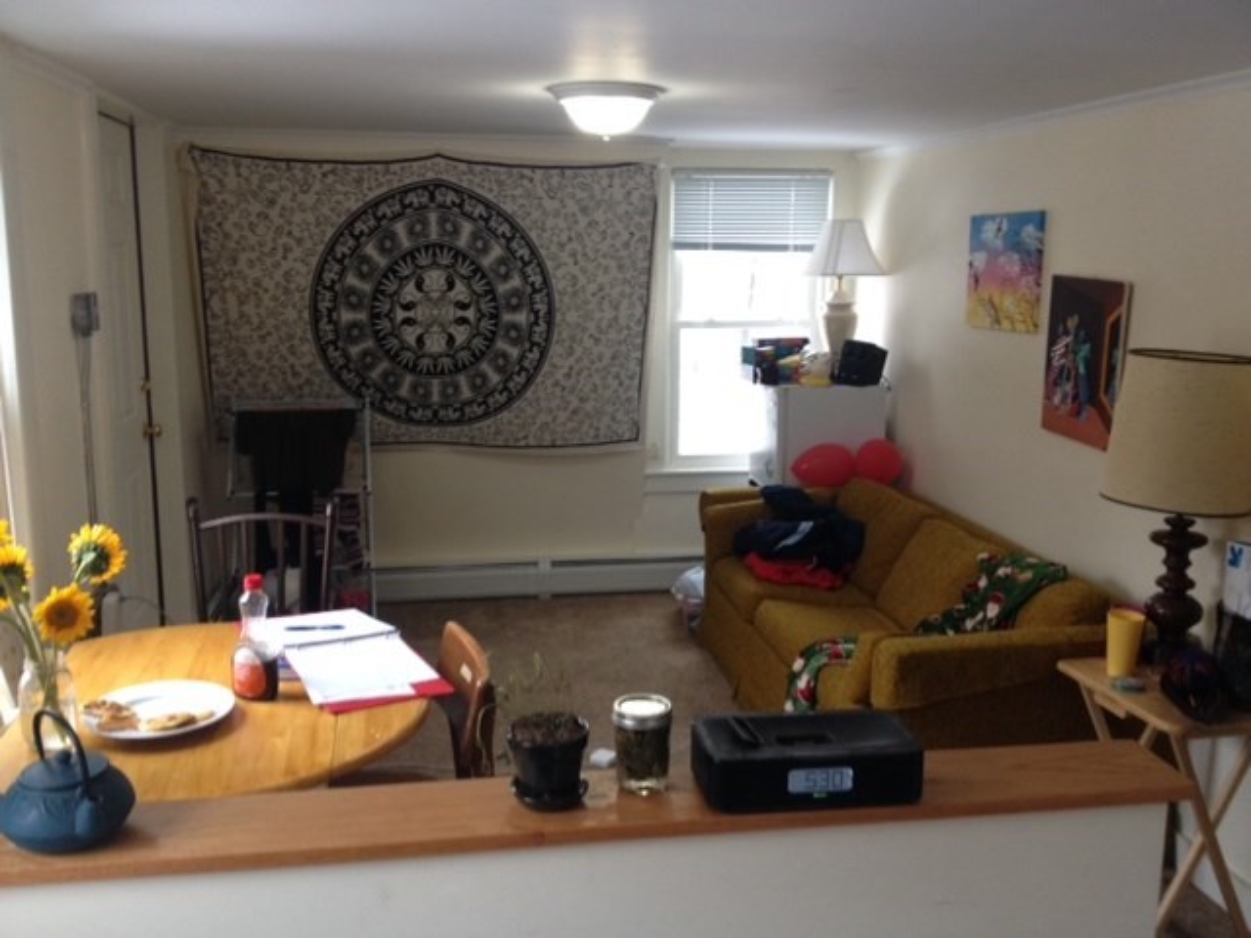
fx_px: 1265
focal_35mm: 35
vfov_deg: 40.7
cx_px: 626
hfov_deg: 52.6
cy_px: 469
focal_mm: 4.28
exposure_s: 1/20
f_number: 2.4
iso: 100
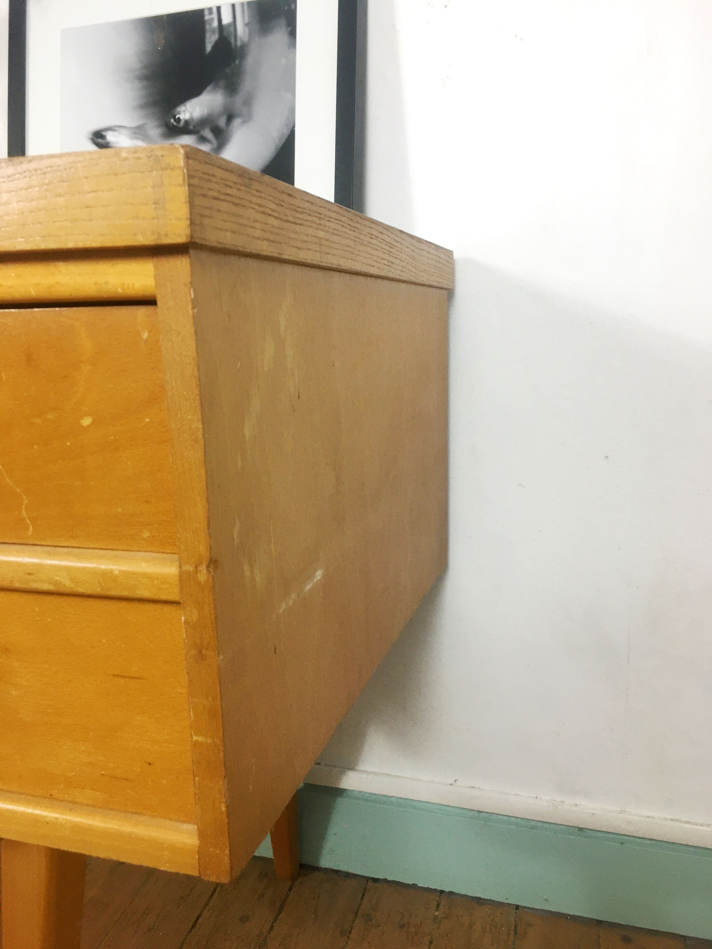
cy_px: 474
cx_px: 356
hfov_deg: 48.2
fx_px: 795
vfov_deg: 61.7
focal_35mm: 29
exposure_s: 1/33
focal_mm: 4.15
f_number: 2.2
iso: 50
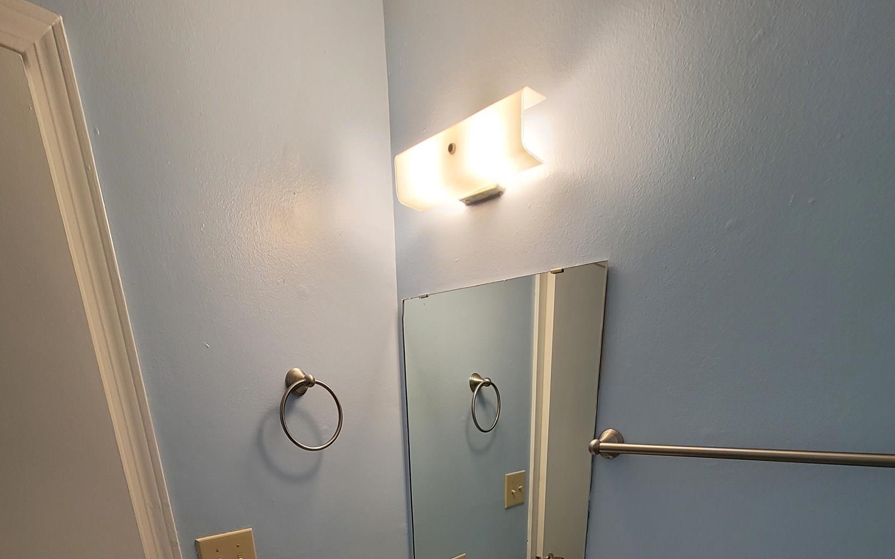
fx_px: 463
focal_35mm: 19
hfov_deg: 88.0
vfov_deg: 47.6
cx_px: 456
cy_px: 596
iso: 160
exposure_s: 1/60
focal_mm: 2.2
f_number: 2.2
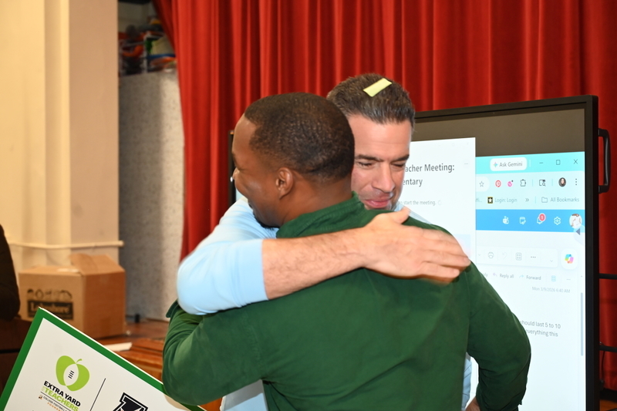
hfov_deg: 33.9
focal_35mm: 59
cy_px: 206
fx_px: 1011
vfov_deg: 23.0
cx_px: 308
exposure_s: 1/60
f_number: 4
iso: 1400
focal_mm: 59
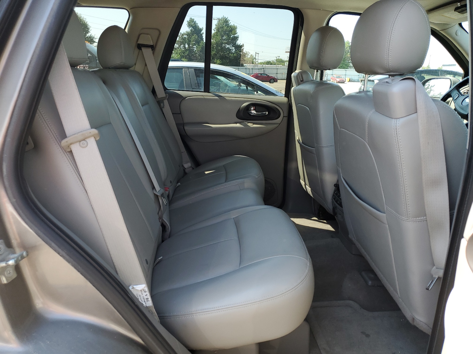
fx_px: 355
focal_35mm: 26
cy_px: 177
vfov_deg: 53.1
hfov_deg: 67.3
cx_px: 236
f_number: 1.5
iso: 50
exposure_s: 1/303
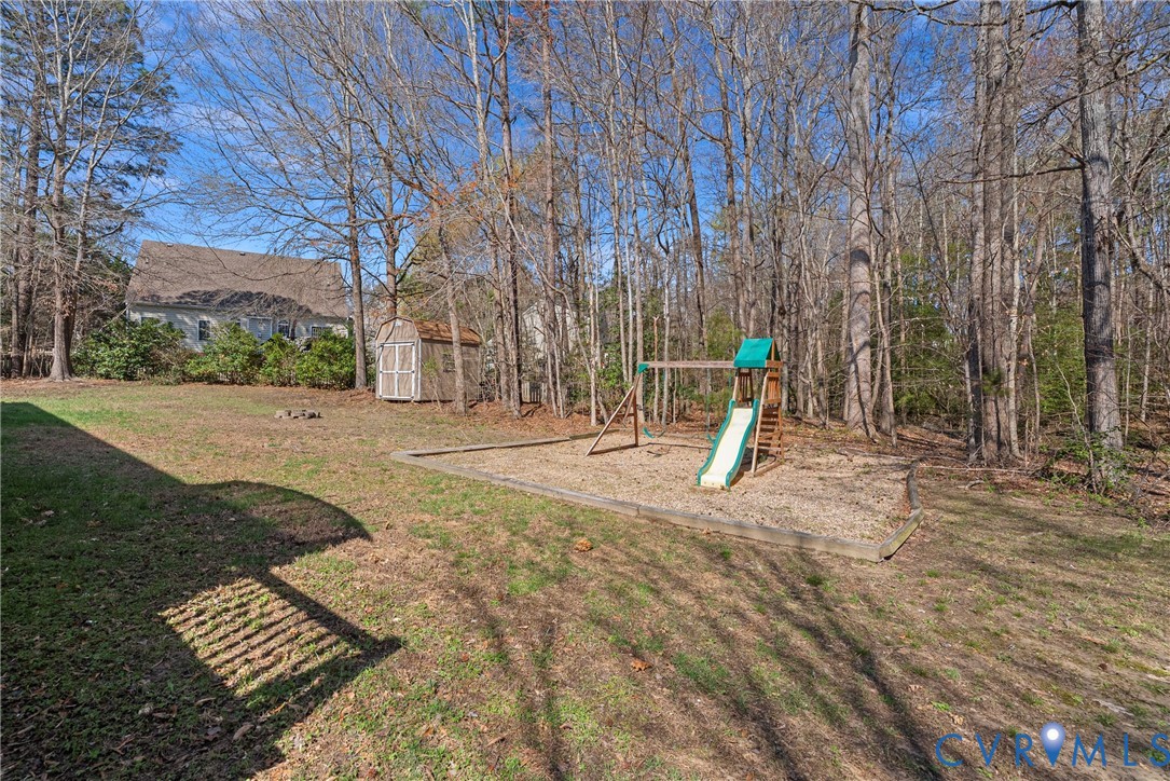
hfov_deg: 96.7
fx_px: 520
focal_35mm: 16
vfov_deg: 73.8
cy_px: 390
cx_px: 585
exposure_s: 1/160
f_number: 8
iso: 800
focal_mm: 16
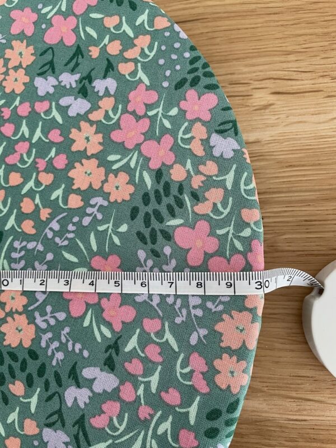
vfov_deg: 67.3
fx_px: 336
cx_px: 168
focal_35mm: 26
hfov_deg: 53.1
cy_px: 224
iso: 125
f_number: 1.6
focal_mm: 4.2
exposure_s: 1/71
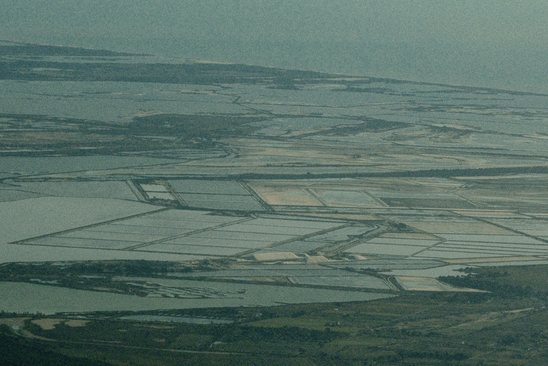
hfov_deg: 12.7
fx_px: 2466
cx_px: 273
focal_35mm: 162
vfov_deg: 8.5
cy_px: 199
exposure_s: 1/5000
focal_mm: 90
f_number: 9
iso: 500
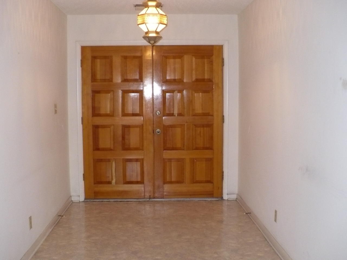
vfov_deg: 33.6
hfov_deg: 43.9
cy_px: 130
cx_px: 174
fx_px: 431
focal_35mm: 43
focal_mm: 6.1
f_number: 2.8
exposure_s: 1/30
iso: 250
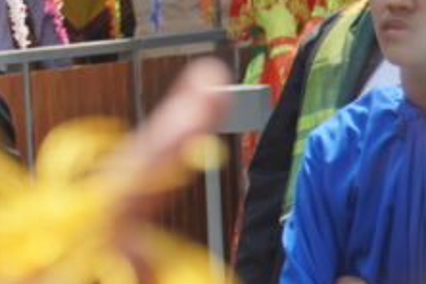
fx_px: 4015
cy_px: 29
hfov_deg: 6.0
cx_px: -315
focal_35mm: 339
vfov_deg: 4.0
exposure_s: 1/400
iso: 100
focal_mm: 49
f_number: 4.5
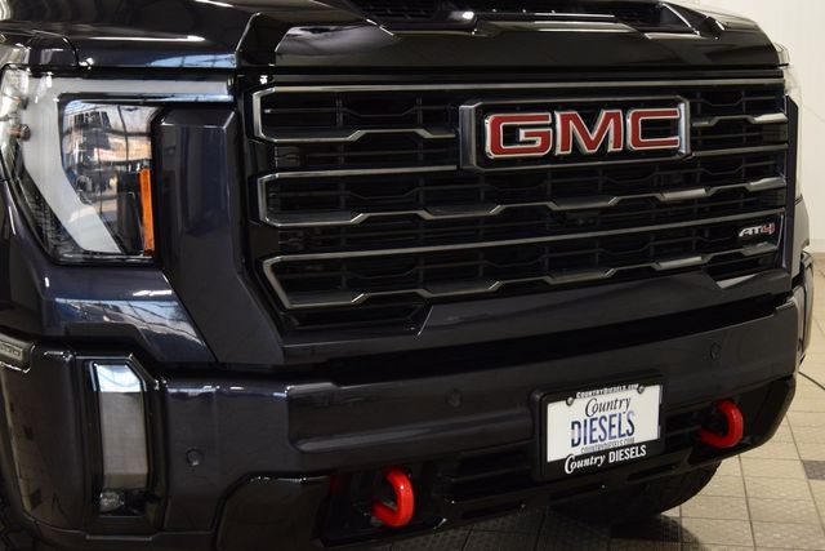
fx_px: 1203
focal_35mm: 52
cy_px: 276
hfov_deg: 37.8
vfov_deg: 25.8
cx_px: 412
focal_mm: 35
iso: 1600
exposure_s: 1/60
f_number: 6.3
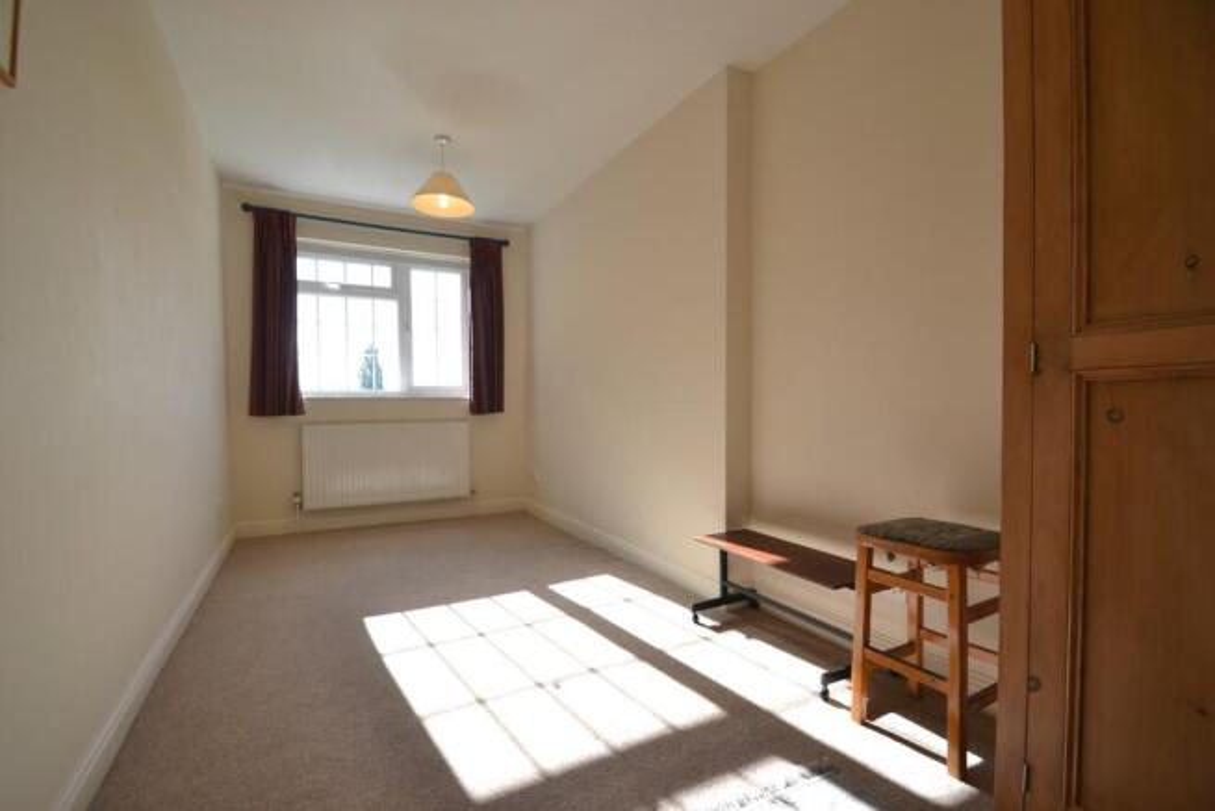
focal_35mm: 15
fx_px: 506
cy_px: 406
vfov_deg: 77.4
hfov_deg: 100.4
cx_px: 608
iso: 100
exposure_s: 1/125
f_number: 5.6
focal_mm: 10
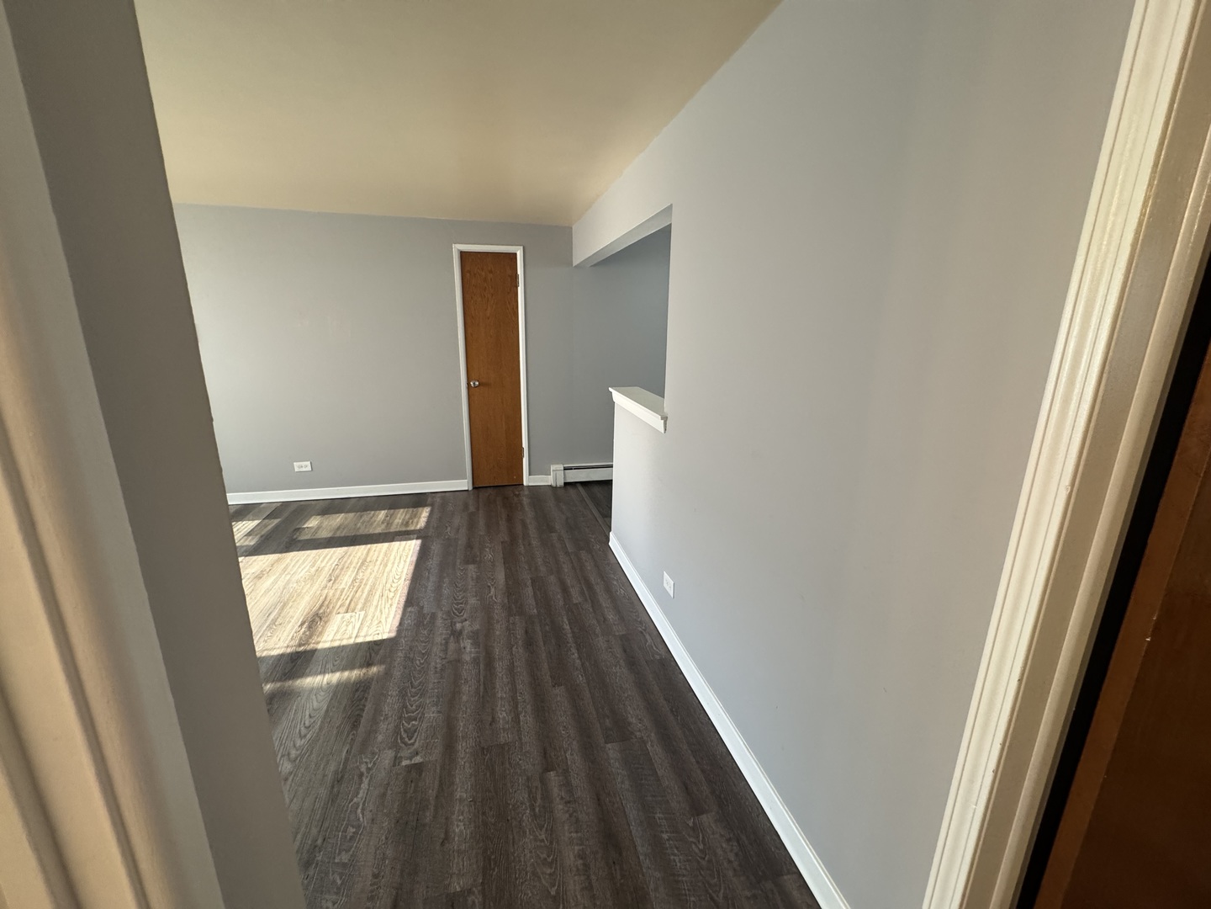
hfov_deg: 102.1
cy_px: 454
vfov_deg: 85.7
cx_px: 606
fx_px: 490
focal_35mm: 14
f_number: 2.2
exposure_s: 1/120
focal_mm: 2.22
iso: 250
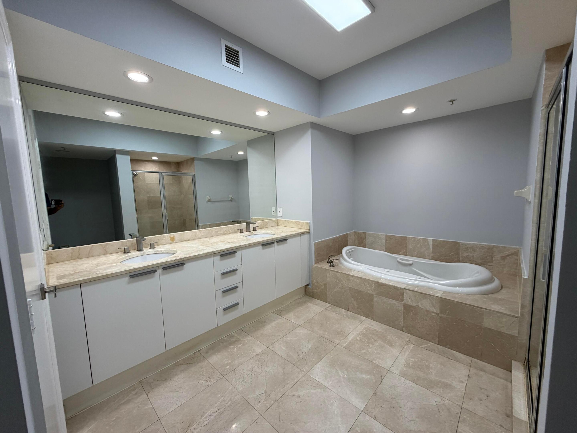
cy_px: 216
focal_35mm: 14
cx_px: 288
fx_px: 233
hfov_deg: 102.1
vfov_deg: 85.7
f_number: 2.2
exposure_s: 1/120
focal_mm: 2.22
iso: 125
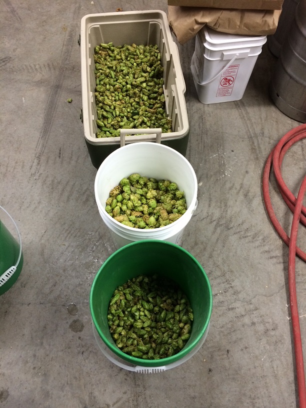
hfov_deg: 46.8
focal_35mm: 30
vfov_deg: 60.0
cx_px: 153
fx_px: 354
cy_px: 204
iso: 125
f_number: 2.2
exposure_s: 1/30
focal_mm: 4.12
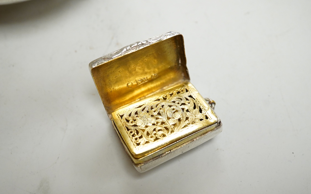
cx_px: 155
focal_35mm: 46
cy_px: 101
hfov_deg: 43.5
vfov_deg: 28.0
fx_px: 390
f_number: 9
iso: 2500
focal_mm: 30
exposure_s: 1/200
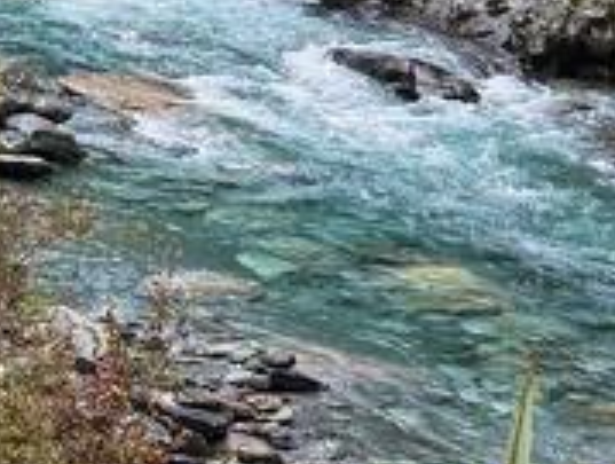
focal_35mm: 137
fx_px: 2439
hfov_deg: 13.4
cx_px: -364
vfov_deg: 10.6
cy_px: -144
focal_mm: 6.76
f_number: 1.78
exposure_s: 1/296
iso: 100
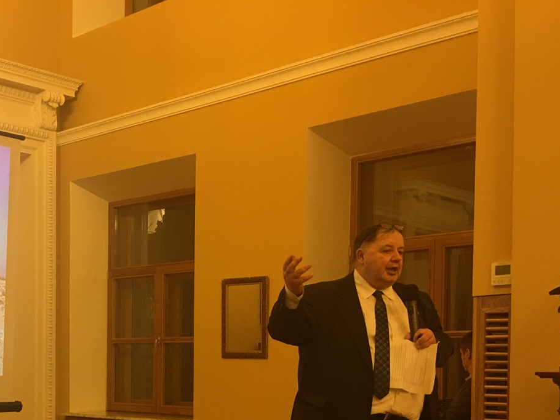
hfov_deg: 34.2
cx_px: 96
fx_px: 874
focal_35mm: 54
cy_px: 390
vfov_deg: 26.0
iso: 50
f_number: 2.2
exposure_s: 1/17
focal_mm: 4.15
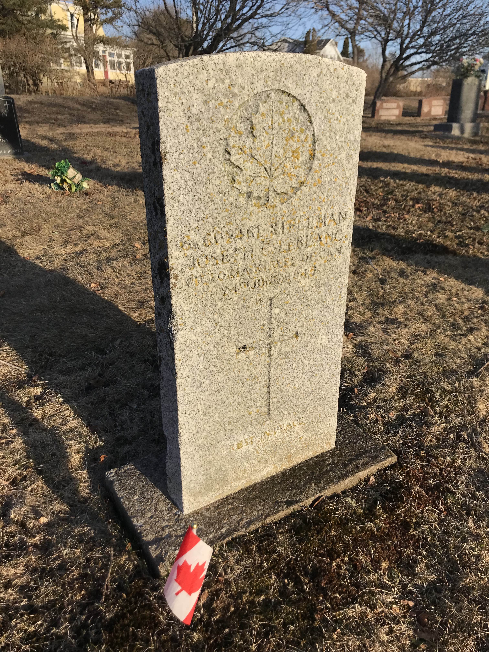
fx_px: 527
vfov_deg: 63.4
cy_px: 326
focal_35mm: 28
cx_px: 244
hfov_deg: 49.7
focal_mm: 3.99
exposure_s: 1/2283
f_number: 1.8
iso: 20
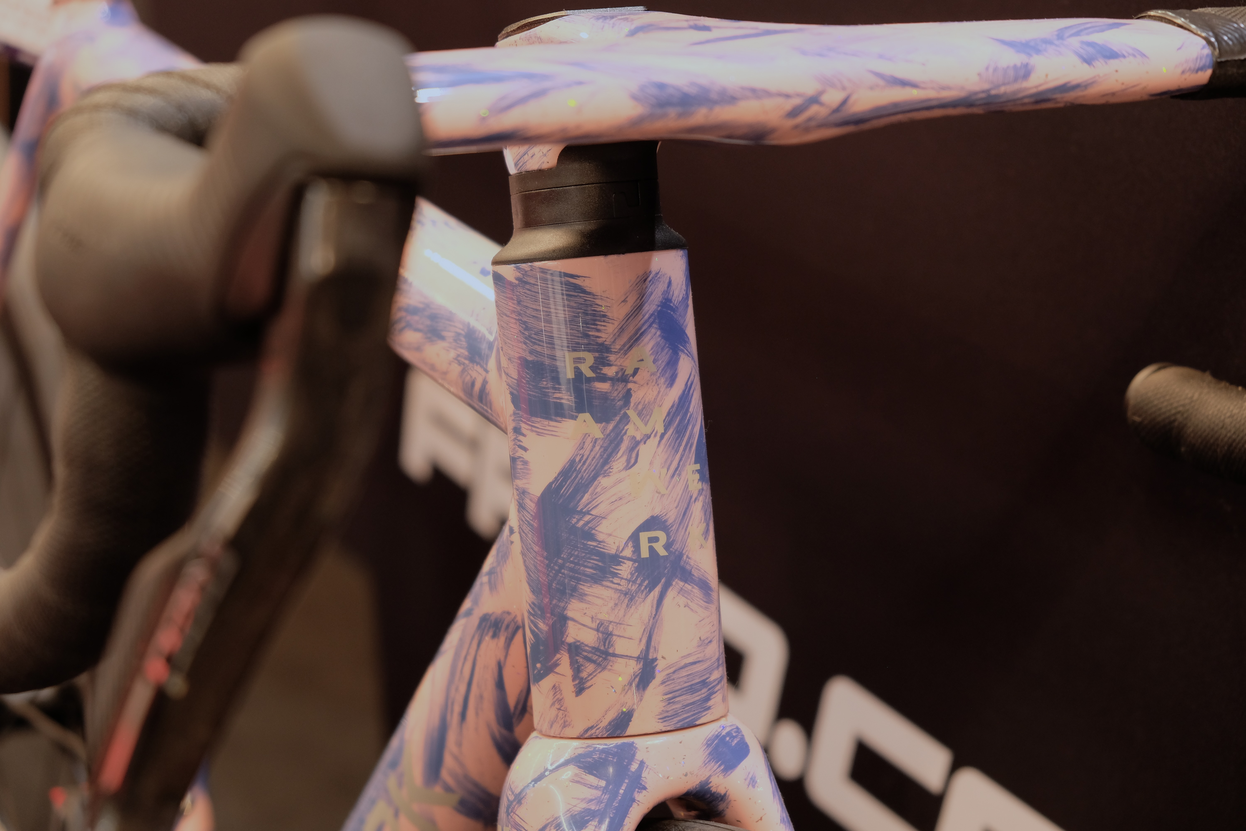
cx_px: 623
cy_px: 416
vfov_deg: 16.5
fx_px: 2872
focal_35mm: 83
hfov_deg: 24.5
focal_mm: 55
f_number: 4
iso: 800
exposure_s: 1/8
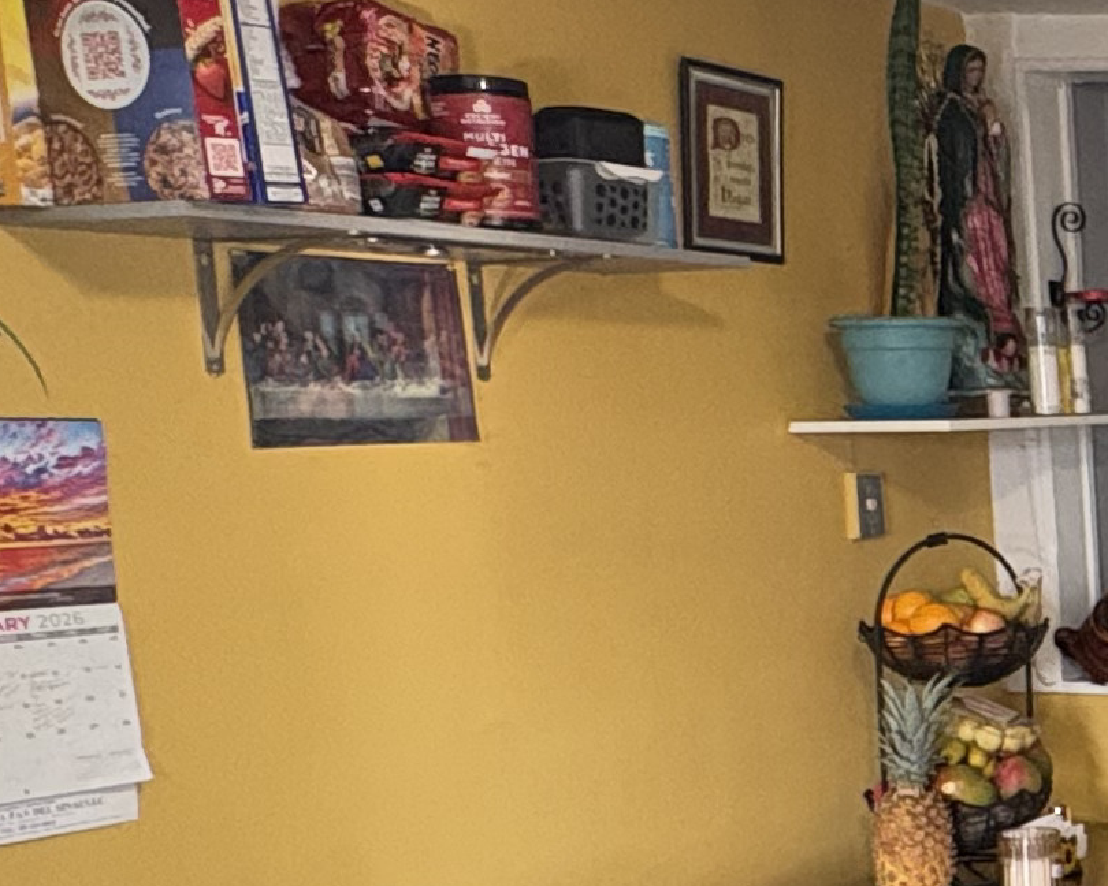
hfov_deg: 21.3
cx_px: 1841
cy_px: 697
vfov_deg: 22.2
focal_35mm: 68
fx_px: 2230
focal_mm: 2.22
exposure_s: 1/60
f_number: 2.2
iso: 500
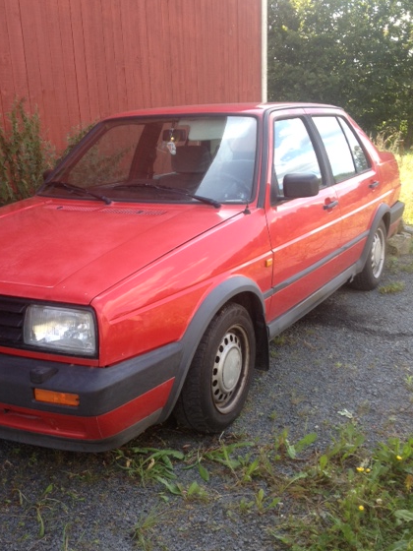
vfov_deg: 46.7
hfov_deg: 36.0
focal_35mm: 40
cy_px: 305
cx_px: 208
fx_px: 636
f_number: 2.4
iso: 50
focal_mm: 4.28
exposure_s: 1/202
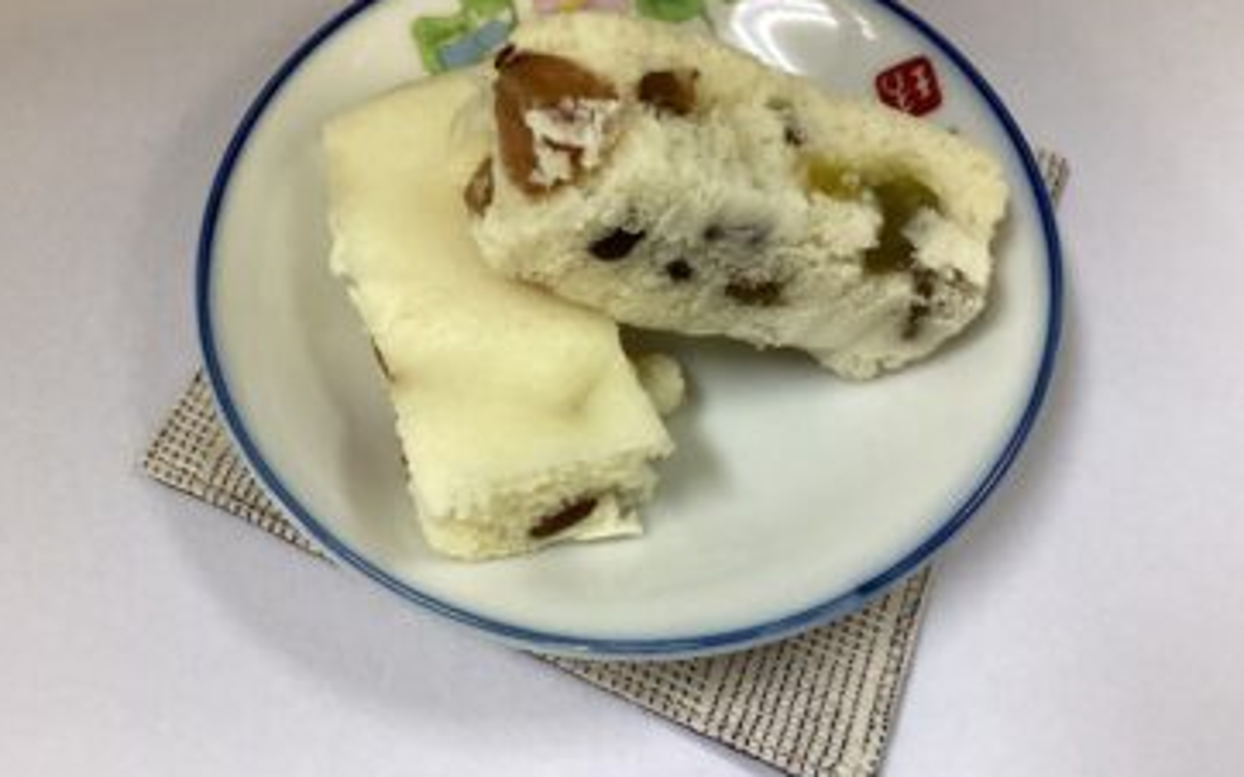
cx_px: 627
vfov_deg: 37.2
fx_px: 1152
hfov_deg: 56.7
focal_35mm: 34
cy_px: 339
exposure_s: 1/60
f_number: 2.4
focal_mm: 3.3
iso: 100
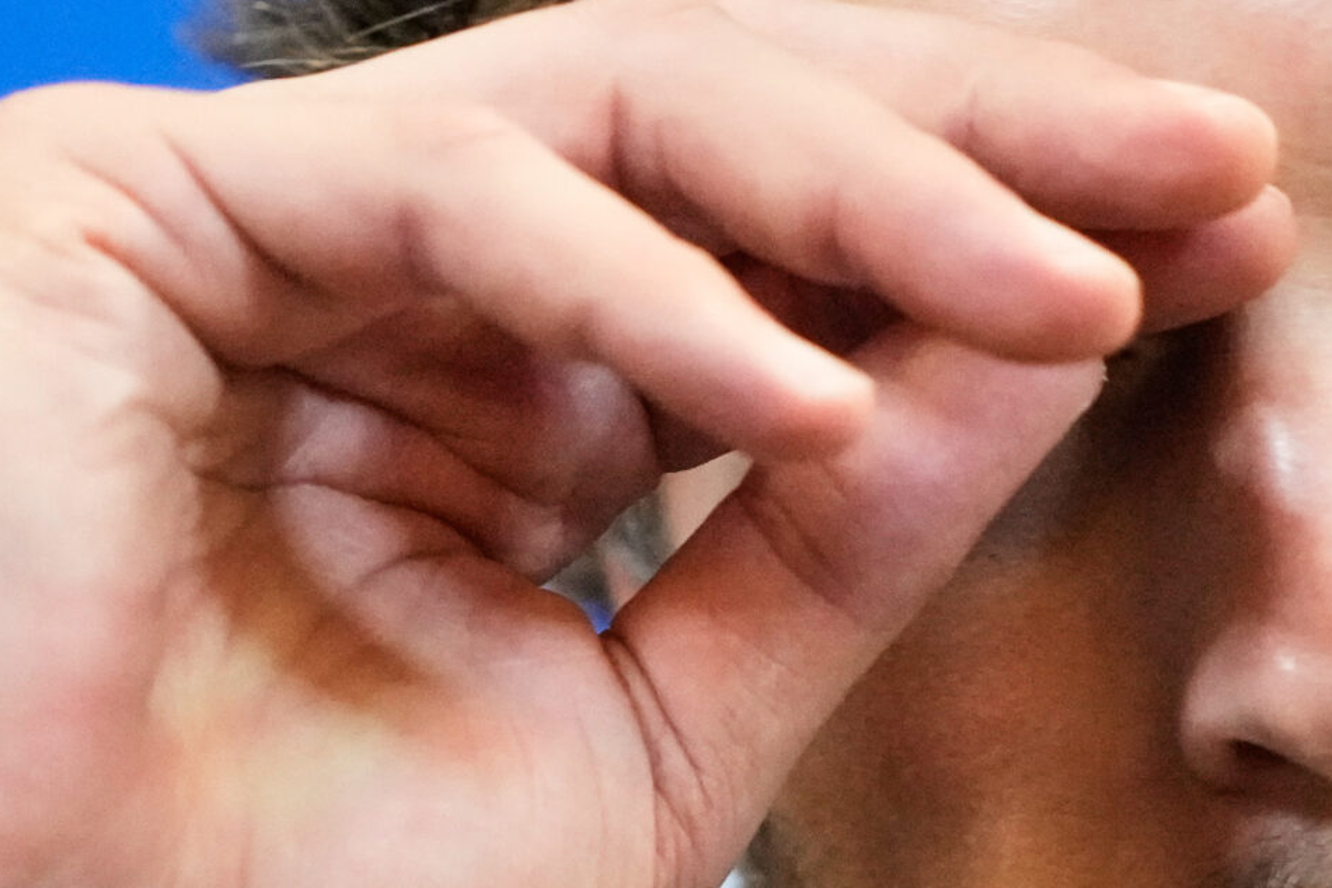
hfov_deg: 1.3
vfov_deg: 0.9
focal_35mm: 1617
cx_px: 1495
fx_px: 59815
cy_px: 503
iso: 8000
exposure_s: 1/320
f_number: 2.8
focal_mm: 400
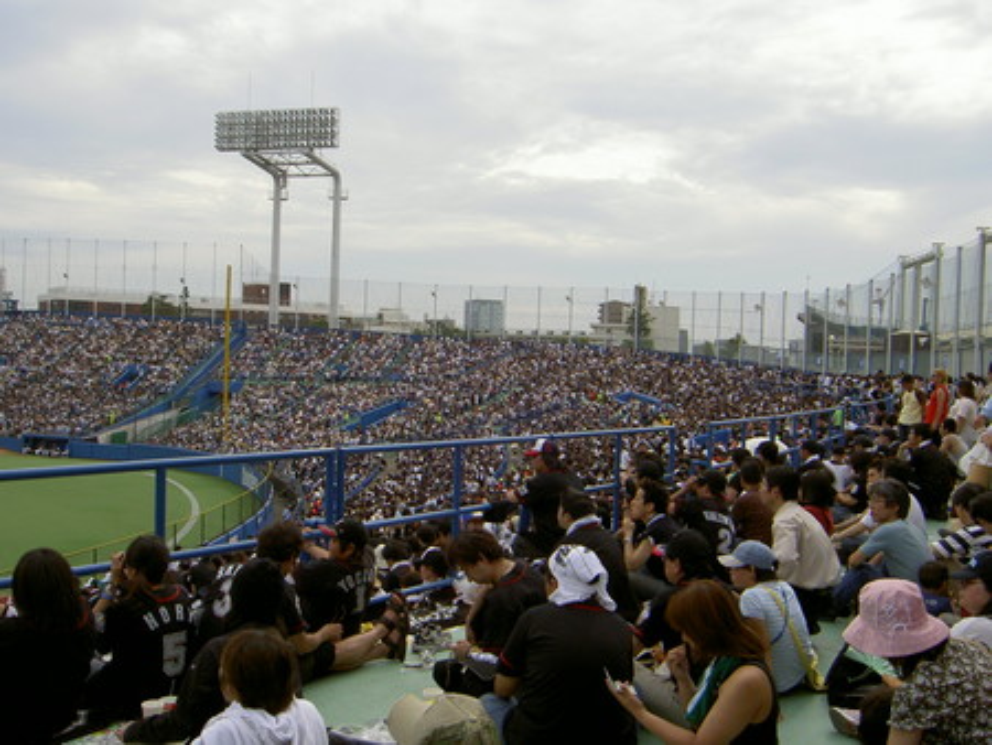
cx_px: 496
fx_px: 975
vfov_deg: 41.8
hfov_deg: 53.9
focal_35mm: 34
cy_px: 372
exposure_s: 1/400
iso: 50
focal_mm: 5.6
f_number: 4.7
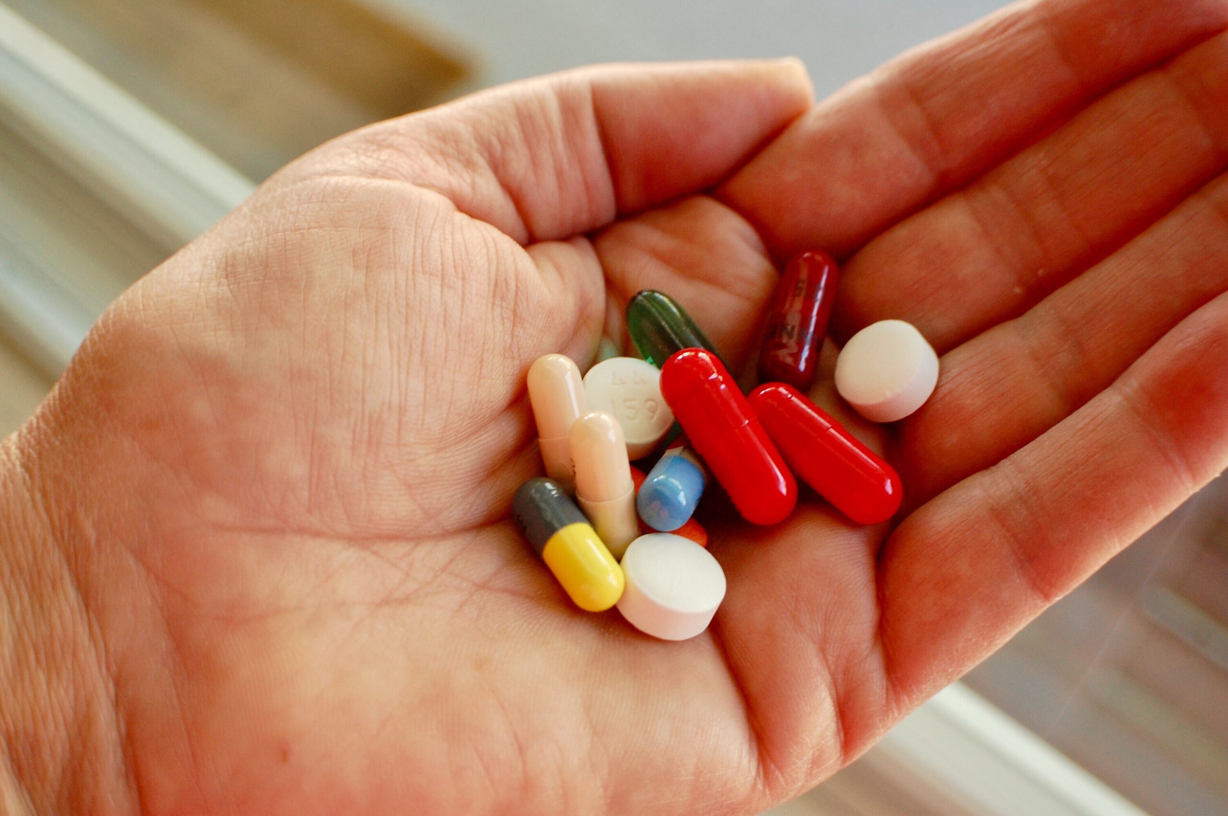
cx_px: 614
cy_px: 408
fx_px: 2147
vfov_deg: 21.5
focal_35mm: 63
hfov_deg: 31.9
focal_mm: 42
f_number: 5.3
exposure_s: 1/60
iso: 720
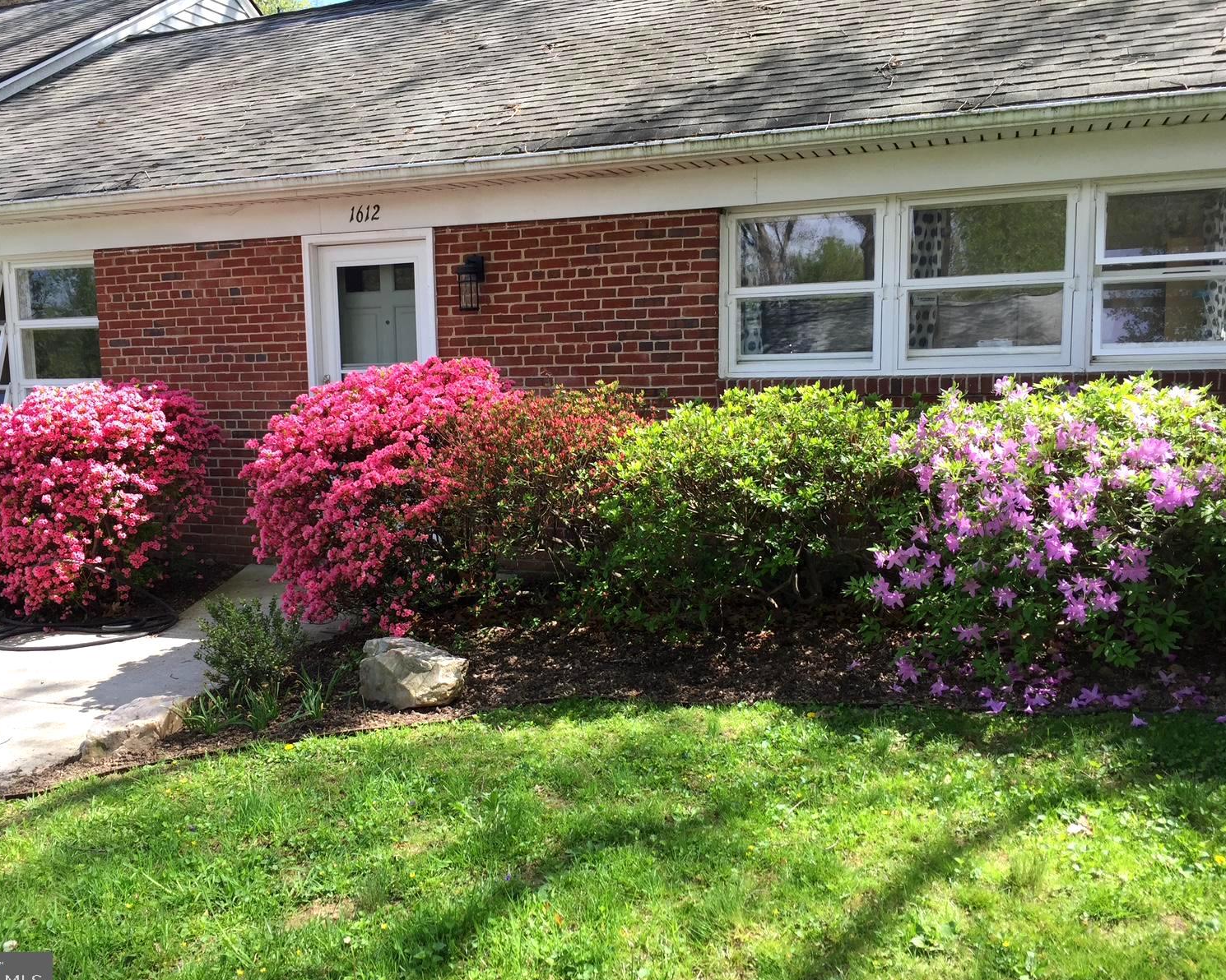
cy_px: 502
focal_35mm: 31
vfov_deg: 47.1
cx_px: 560
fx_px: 1125
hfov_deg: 57.1
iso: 32
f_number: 2.2
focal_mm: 4.15
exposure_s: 1/449
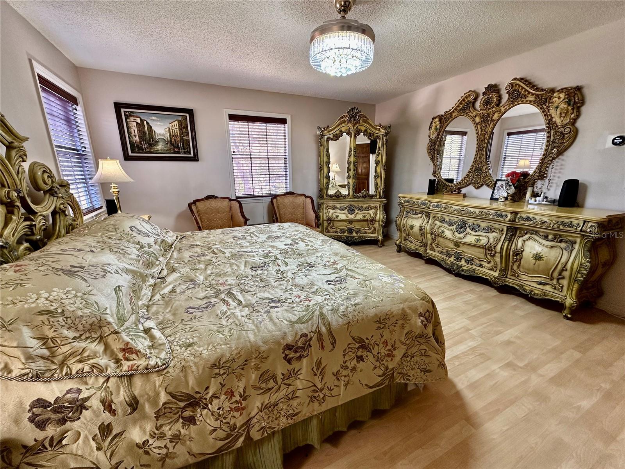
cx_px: 312
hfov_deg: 102.1
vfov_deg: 85.7
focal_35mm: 14
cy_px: 234
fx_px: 253
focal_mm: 2.22
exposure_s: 1/60
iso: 160
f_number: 2.2
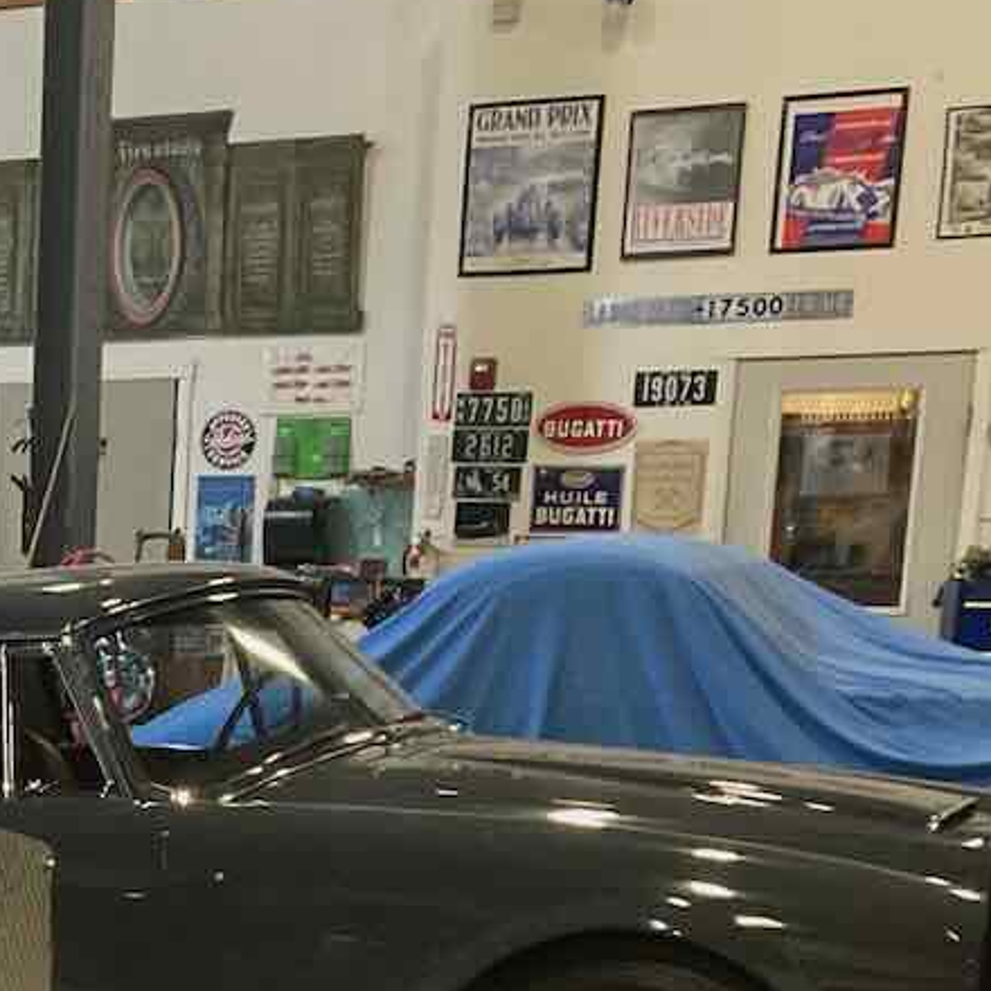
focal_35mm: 90
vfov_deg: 18.3
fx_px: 2915
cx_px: -516
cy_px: 1176
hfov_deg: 17.3
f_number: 1.8
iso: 320
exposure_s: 1/40
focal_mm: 3.99
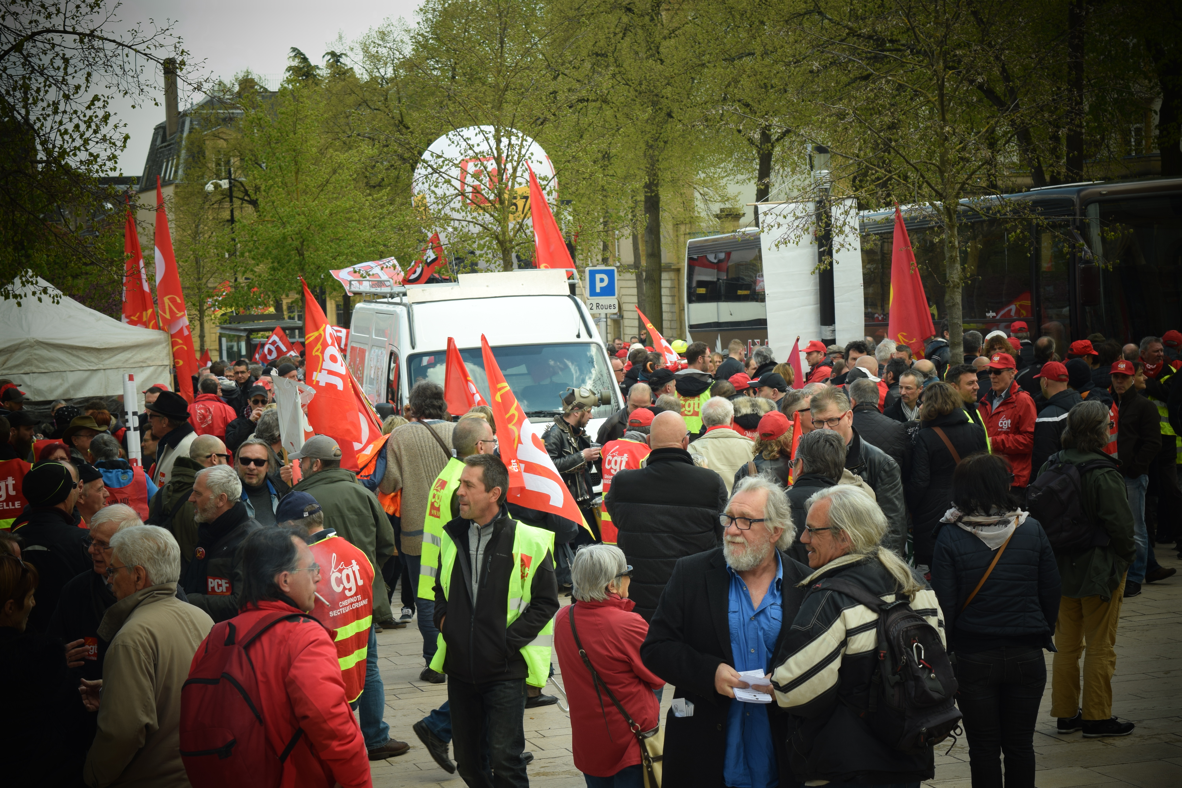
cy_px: 394
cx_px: 591
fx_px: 2709
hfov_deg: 24.6
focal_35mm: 82
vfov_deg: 16.6
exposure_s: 1/250
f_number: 8
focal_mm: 55
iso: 220
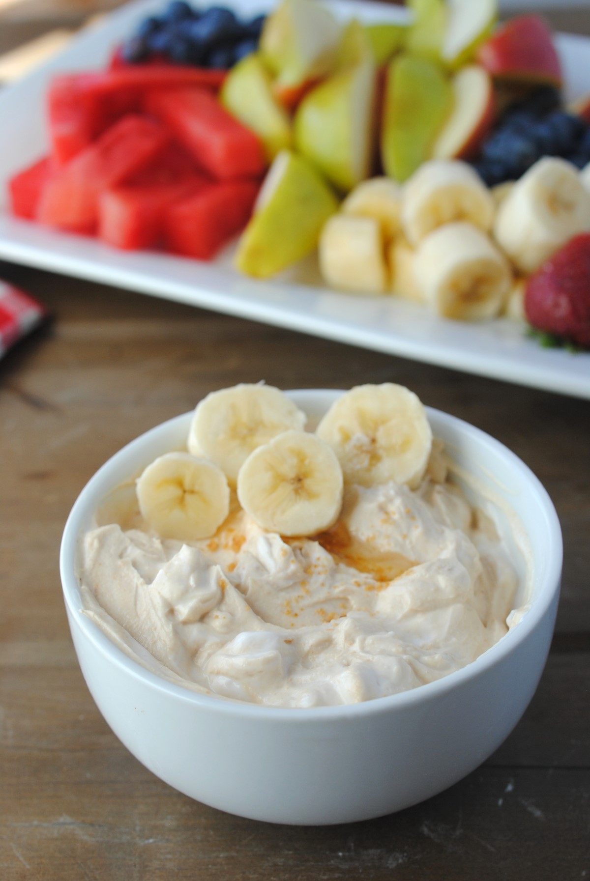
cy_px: 440
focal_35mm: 52
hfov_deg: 25.8
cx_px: 295
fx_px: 1287
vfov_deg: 37.8
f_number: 5.6
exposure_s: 1/125
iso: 160
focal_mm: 35
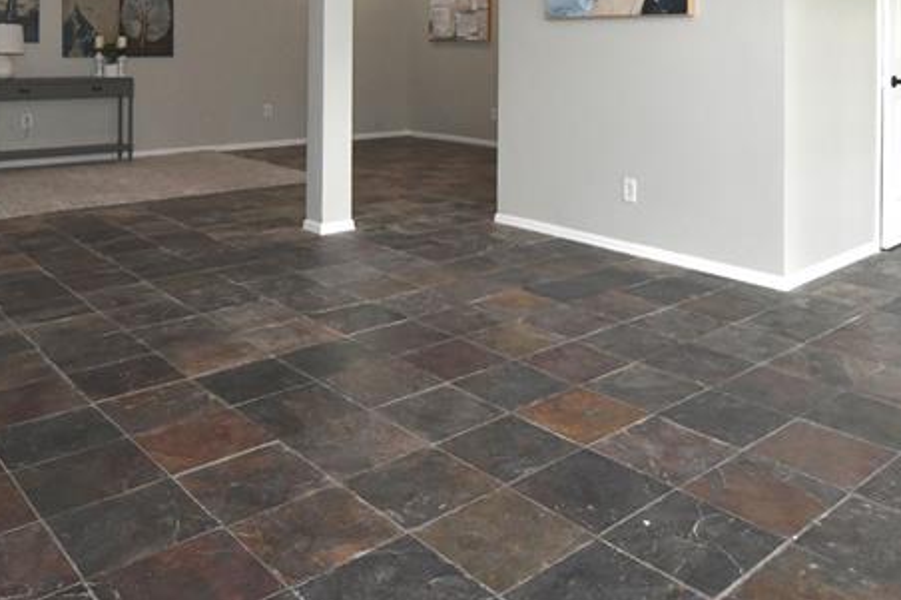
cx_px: 518
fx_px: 851
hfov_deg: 55.6
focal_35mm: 34
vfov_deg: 36.3
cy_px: 52
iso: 1250
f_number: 11
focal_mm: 15
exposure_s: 1/160
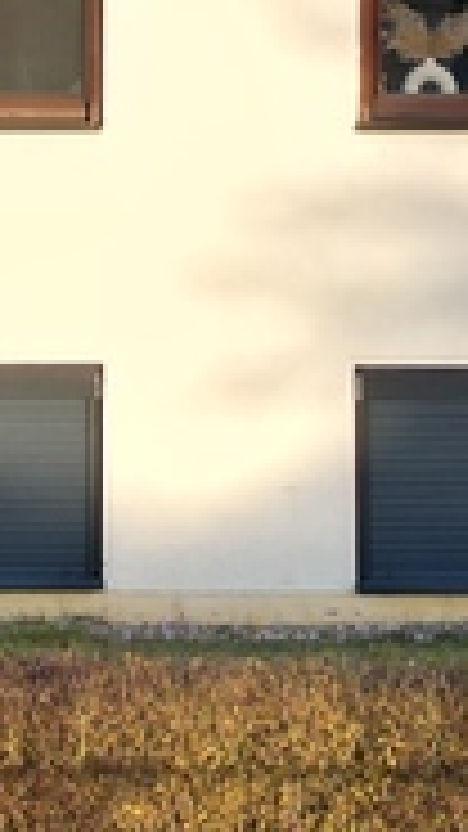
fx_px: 3112
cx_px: 243
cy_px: -225
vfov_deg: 14.6
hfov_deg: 8.6
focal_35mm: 141
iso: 100
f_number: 1.7
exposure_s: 1/800
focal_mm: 6.72
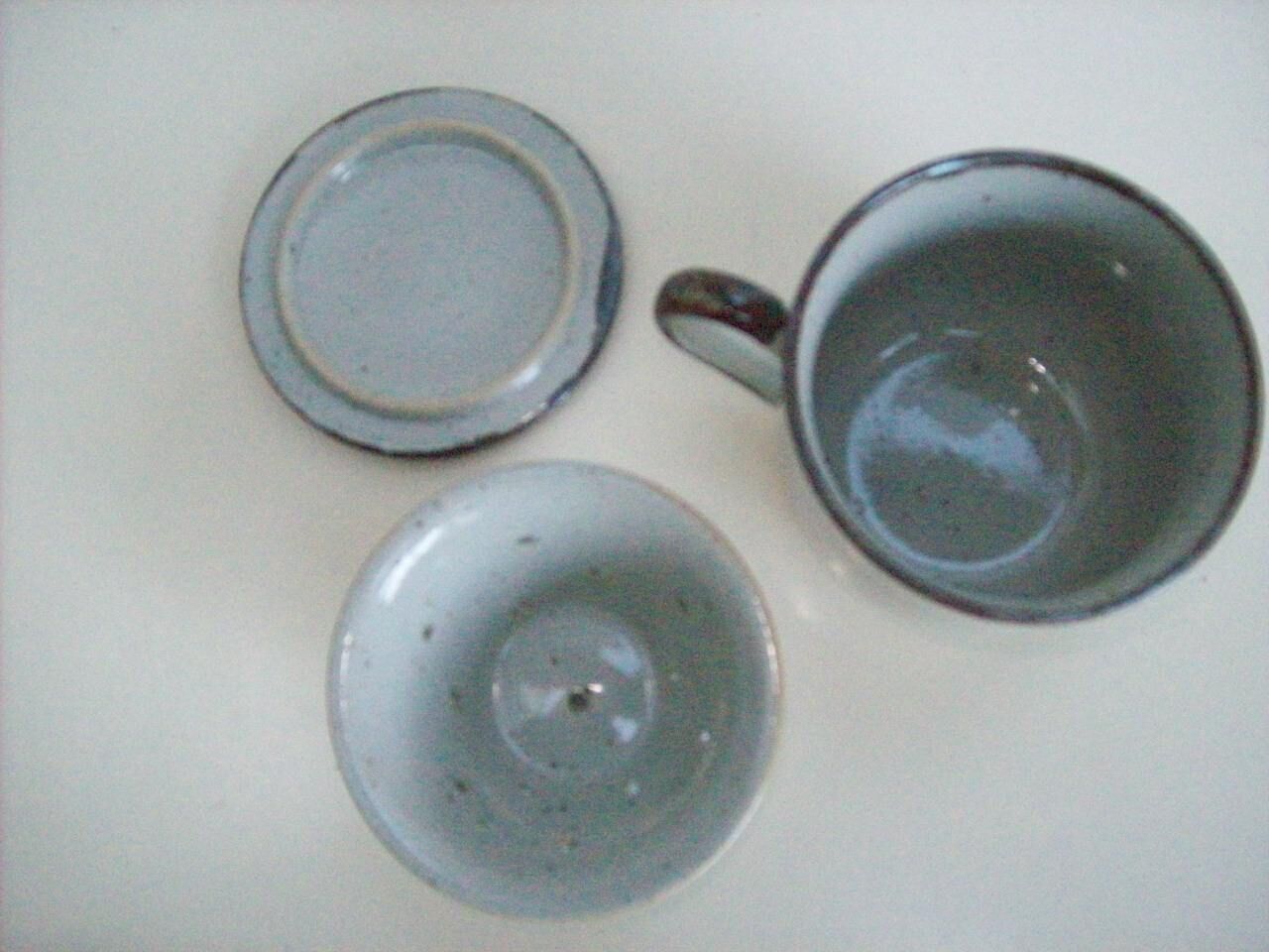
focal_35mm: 36
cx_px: 634
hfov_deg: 51.4
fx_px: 1320
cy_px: 476
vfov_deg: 39.7
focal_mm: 6
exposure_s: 1/128
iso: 800
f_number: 2.7
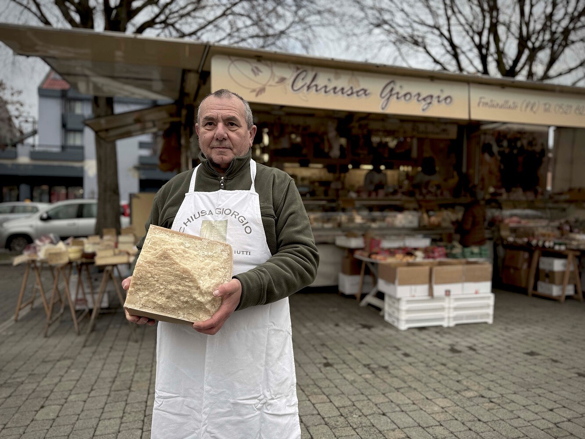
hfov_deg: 71.6
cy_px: 220
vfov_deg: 56.8
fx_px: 406
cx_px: 292
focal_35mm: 24
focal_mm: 6.76
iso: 80
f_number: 1.78
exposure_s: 1/813
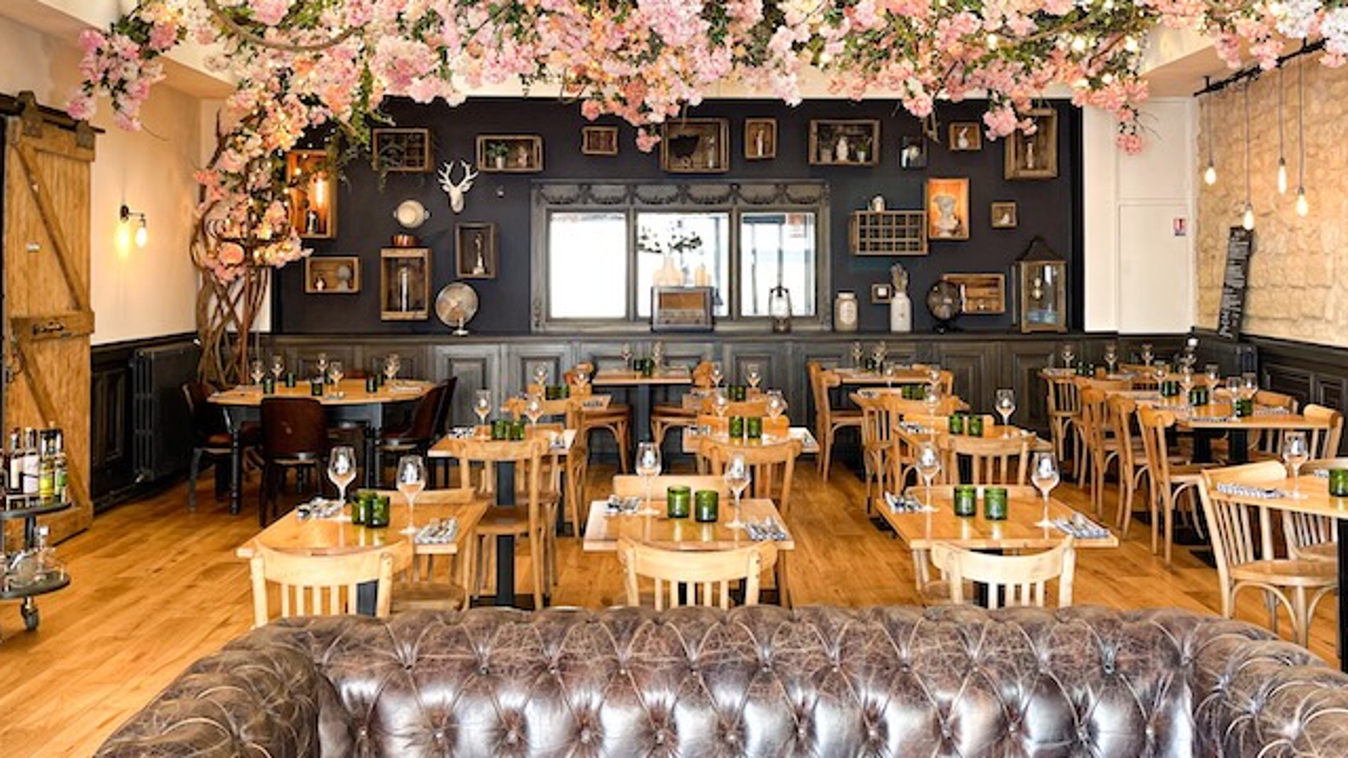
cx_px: 663
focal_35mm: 31
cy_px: 351
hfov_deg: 62.6
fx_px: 1108
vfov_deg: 37.8
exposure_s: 1/50
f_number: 1.6
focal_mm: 5.1
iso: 100
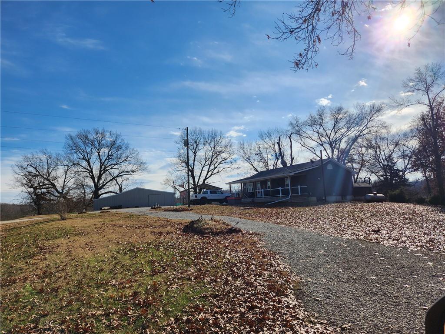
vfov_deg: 58.9
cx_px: 222
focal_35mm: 23
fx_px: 296
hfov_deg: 73.9
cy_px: 167
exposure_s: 1/3924
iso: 20
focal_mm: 5.4
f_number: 1.8
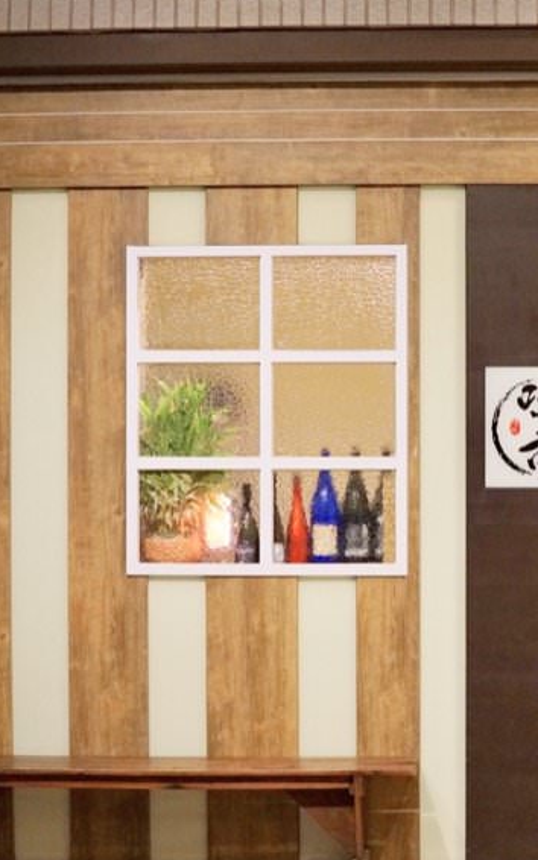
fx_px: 1899
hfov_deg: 16.0
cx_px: 435
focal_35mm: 81
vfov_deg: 25.5
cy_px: 471
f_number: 3.5
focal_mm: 30
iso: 1600
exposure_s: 1/160
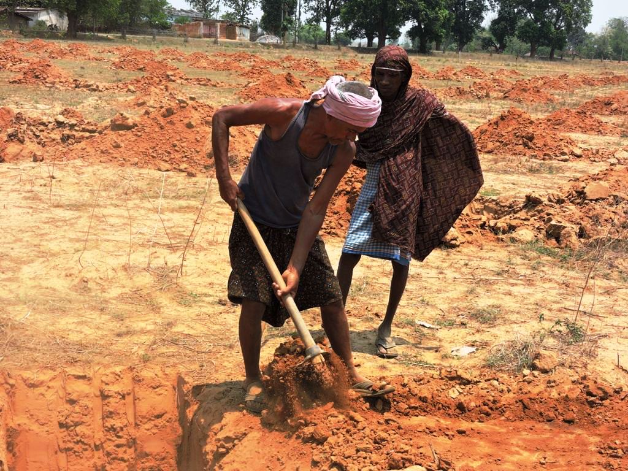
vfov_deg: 24.4
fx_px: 1089
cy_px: 236
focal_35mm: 60
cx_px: 314
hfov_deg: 32.2
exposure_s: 1/640
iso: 100
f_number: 4.2
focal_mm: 10.7
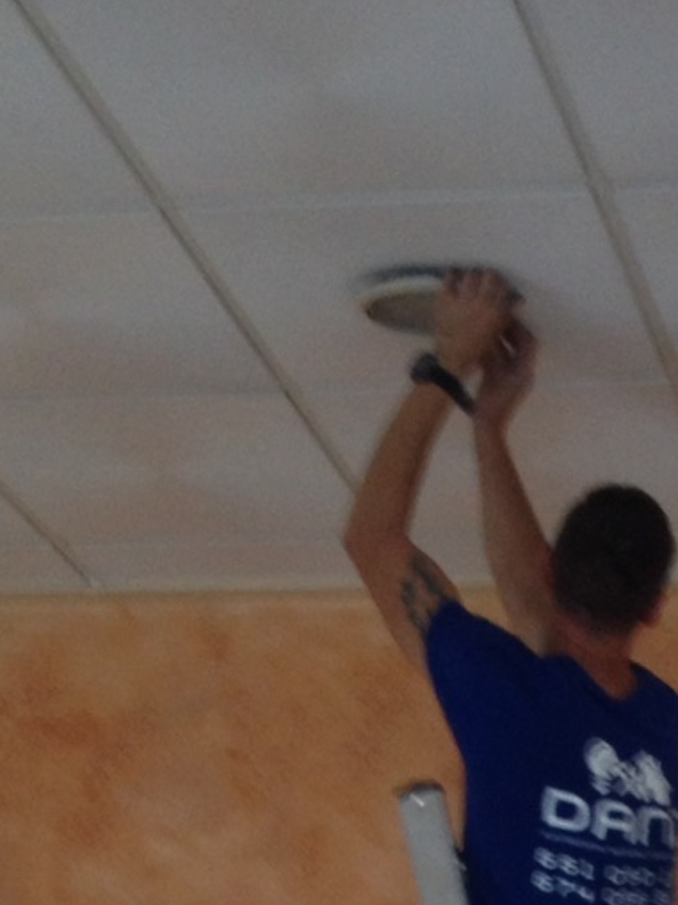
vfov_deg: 12.8
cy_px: 1600
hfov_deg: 10.5
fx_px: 3682
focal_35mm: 141
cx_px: 614
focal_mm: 4.28
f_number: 2.4
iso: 64
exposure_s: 1/20
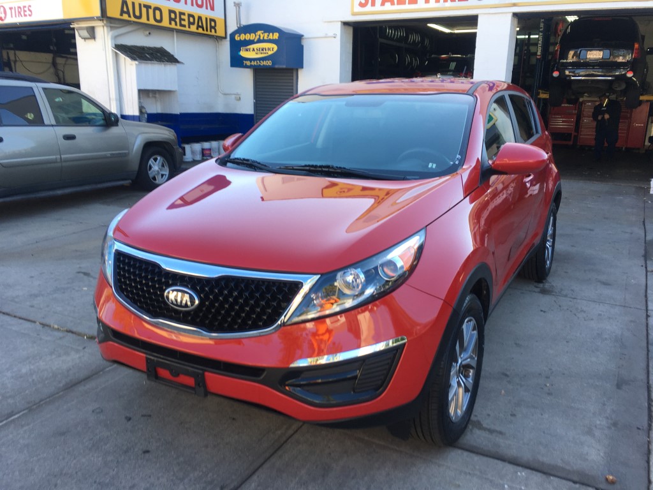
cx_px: 326
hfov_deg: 61.7
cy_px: 245
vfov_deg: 48.2
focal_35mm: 29
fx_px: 547
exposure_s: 1/157
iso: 25
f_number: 2.2
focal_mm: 4.15
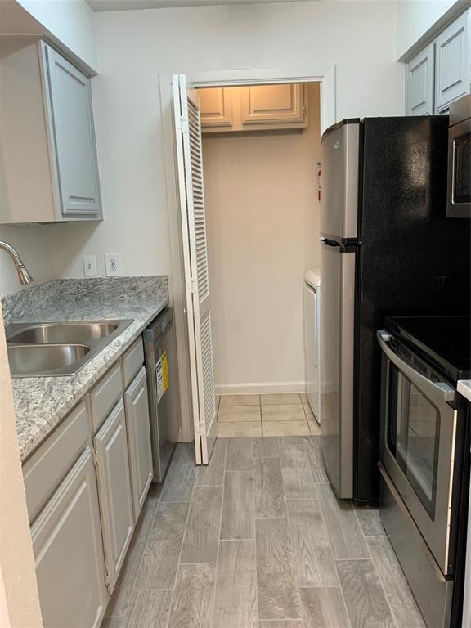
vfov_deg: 61.7
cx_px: 236
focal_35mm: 29
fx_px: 526
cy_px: 314
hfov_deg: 48.2
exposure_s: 1/60
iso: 100
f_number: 1.8
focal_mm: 3
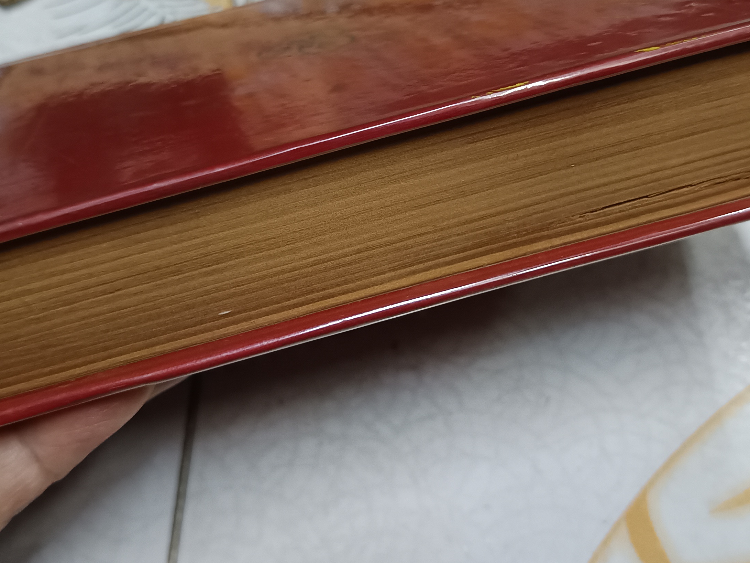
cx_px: 405
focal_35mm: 44
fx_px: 953
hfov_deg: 42.9
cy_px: 222
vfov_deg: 32.8
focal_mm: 5.31
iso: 982
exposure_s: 1/25
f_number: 1.7
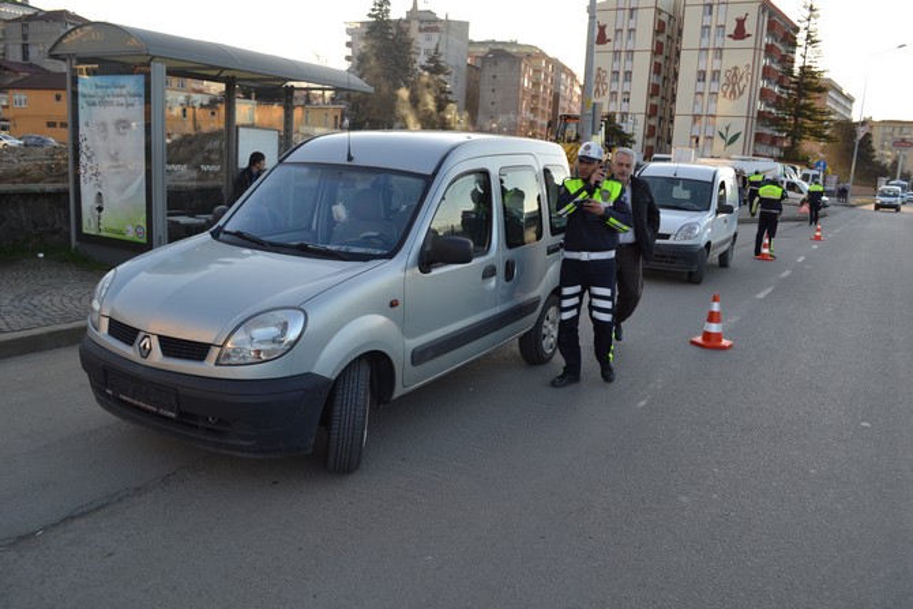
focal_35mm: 27
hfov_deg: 67.4
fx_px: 685
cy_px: 304
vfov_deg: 48.0
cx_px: 456
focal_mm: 18
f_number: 5.6
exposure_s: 1/125
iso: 140
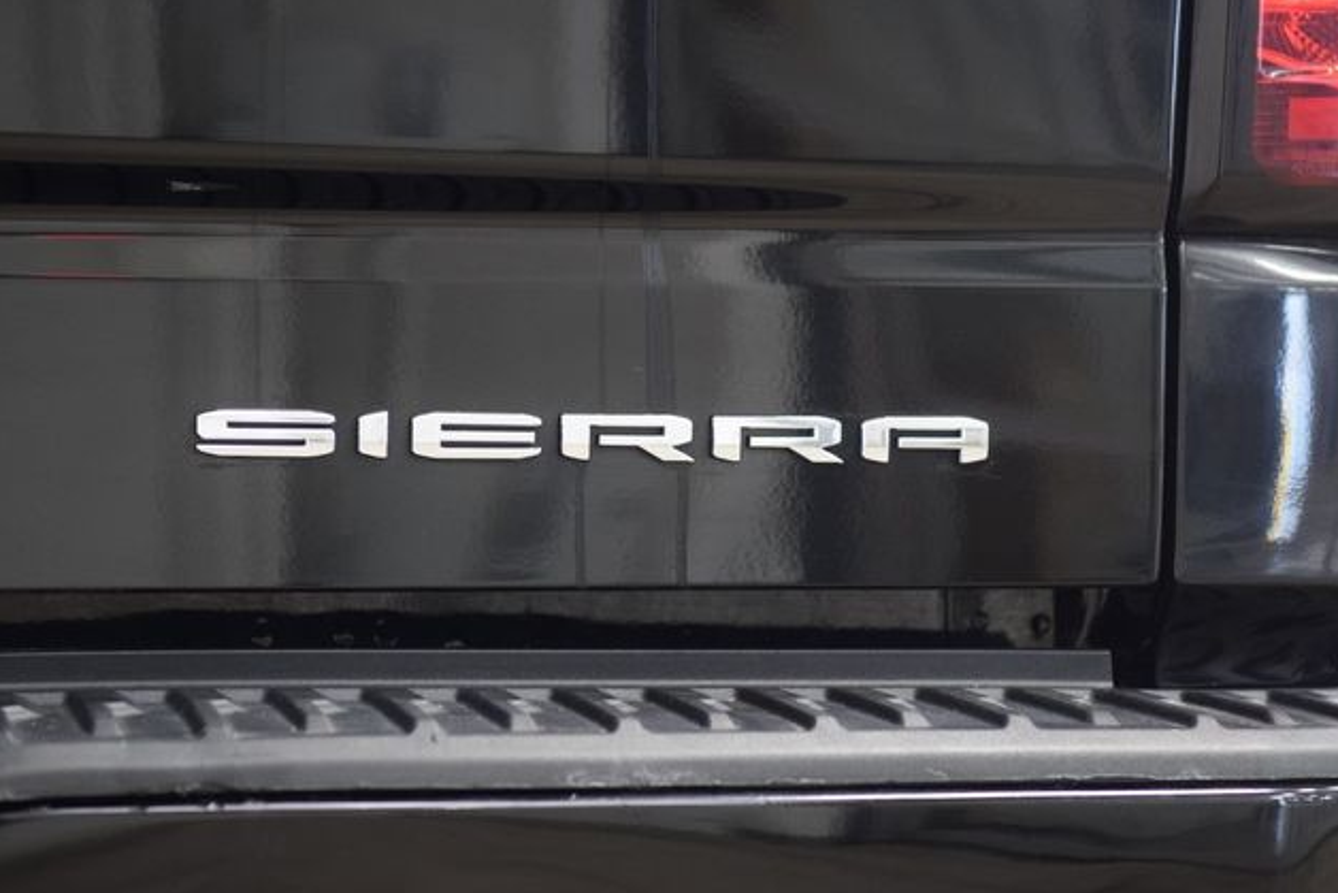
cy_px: 444
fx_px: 3977
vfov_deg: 12.8
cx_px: 660
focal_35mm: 107
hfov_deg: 19.1
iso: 1600
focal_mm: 70
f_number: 3.5
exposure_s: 1/30
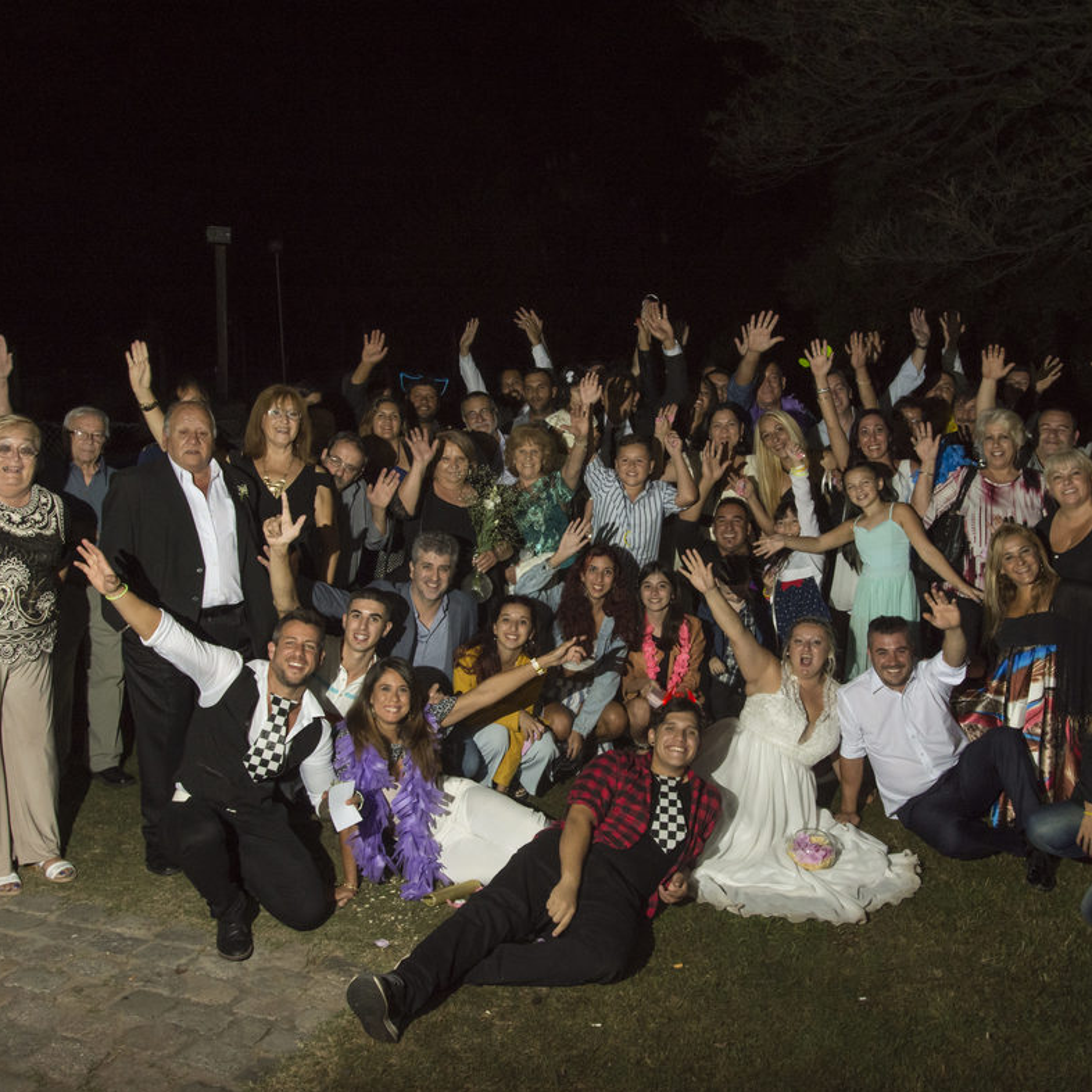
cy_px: 544
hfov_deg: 47.1
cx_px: 605
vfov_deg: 47.2
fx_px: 1249
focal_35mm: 35
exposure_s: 1/80
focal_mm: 18
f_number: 8
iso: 1000
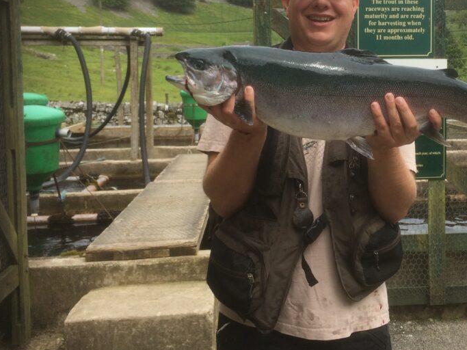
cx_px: 324
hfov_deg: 41.3
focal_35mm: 45
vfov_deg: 31.9
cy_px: 114
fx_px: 607
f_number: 2.2
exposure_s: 1/912
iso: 32
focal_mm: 4.12
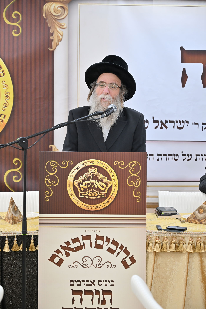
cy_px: 154
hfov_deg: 19.5
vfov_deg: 28.8
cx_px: 103
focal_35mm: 70
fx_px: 601
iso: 1250
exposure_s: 1/200
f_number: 5
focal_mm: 70
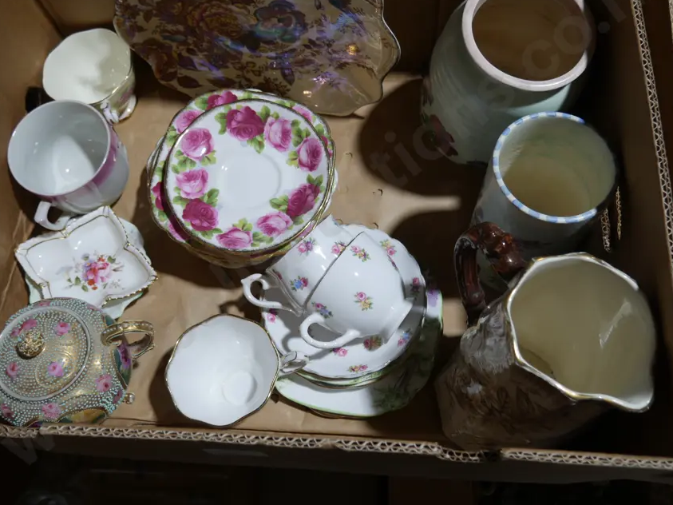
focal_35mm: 34
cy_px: 212
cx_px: 336
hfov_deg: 54.0
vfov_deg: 41.7
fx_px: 661
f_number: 3.5
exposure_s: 1/100
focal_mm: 14
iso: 200
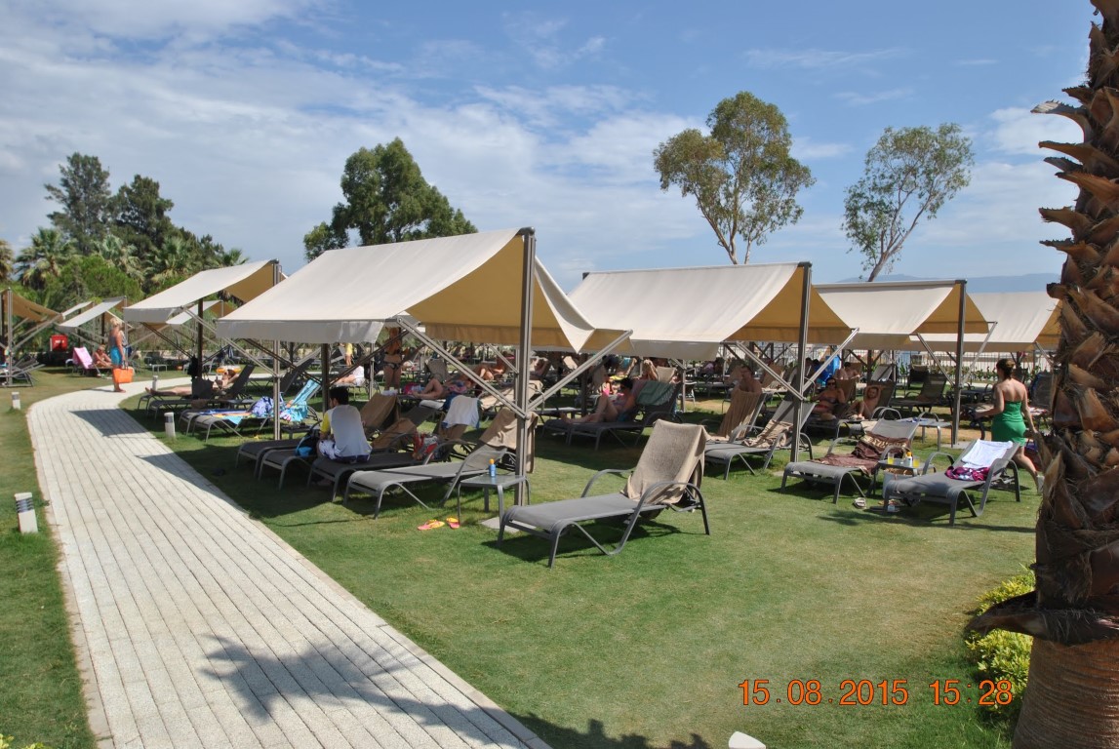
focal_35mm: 26
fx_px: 794
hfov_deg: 70.4
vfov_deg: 50.5
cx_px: 560
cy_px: 374
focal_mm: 17
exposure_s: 1/320
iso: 100
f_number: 9
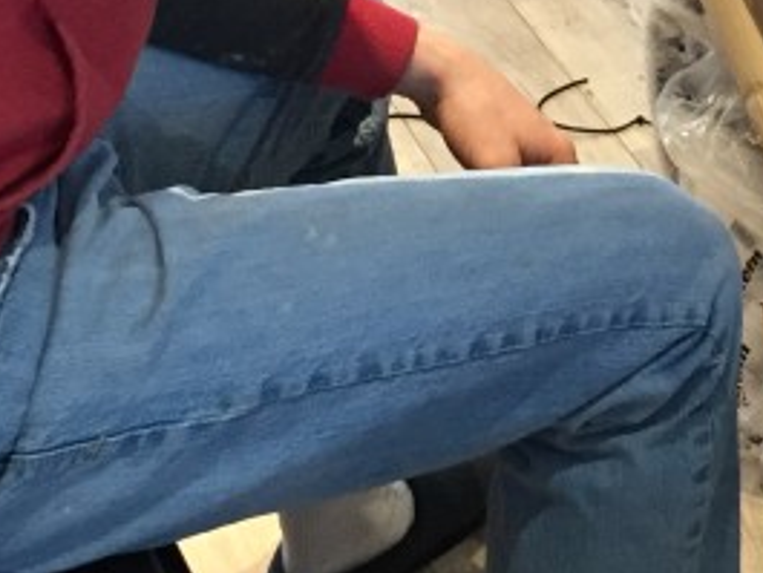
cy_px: -20
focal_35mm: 112
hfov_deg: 17.0
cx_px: 829
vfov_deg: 13.0
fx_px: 2470
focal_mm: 4.15
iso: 200
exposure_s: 1/30
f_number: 2.2
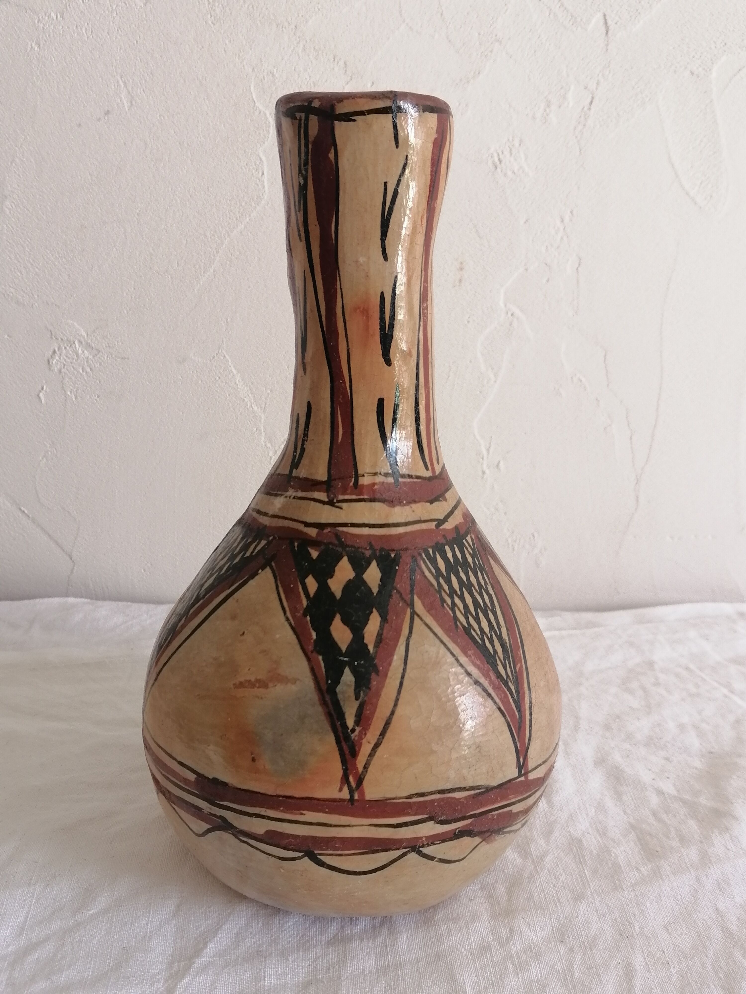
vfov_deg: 52.6
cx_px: 373
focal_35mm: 35
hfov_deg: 40.7
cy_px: 497
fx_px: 1006
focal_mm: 5.4
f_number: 1.8
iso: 100
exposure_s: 1/50
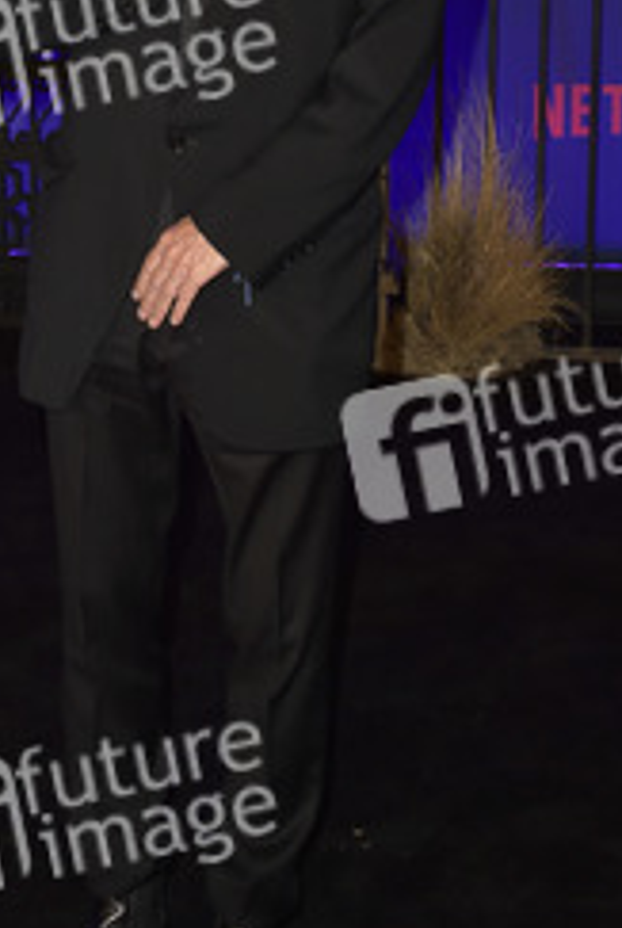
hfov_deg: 19.7
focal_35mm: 69
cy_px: 241
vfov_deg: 28.8
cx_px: 193
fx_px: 1781
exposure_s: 1/250
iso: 640
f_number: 6.3
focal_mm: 42
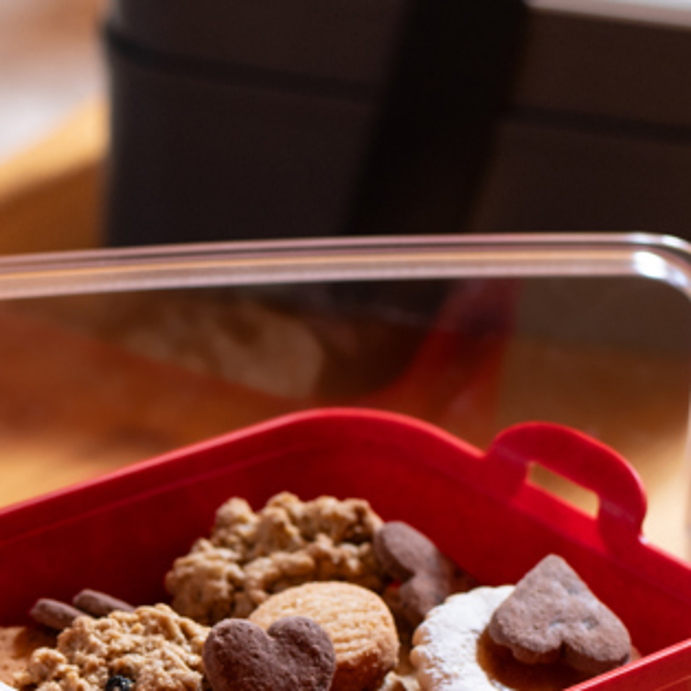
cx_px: 288
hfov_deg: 6.2
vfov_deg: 6.2
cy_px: 494
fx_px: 6391
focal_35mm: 283
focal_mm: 105
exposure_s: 1/2
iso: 320
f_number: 4
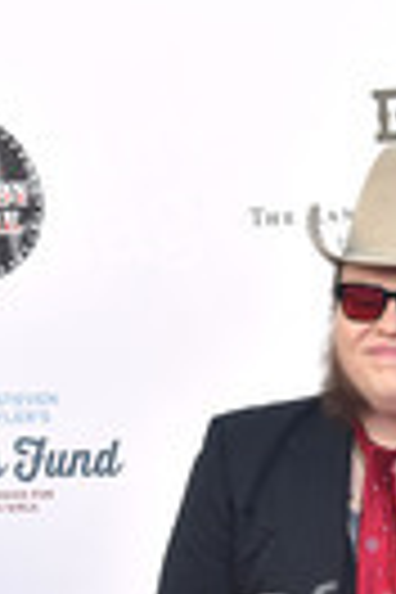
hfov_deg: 11.1
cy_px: 886
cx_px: 515
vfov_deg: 15.6
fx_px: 1996
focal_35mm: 121
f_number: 6.3
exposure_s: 1/250
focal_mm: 40
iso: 500
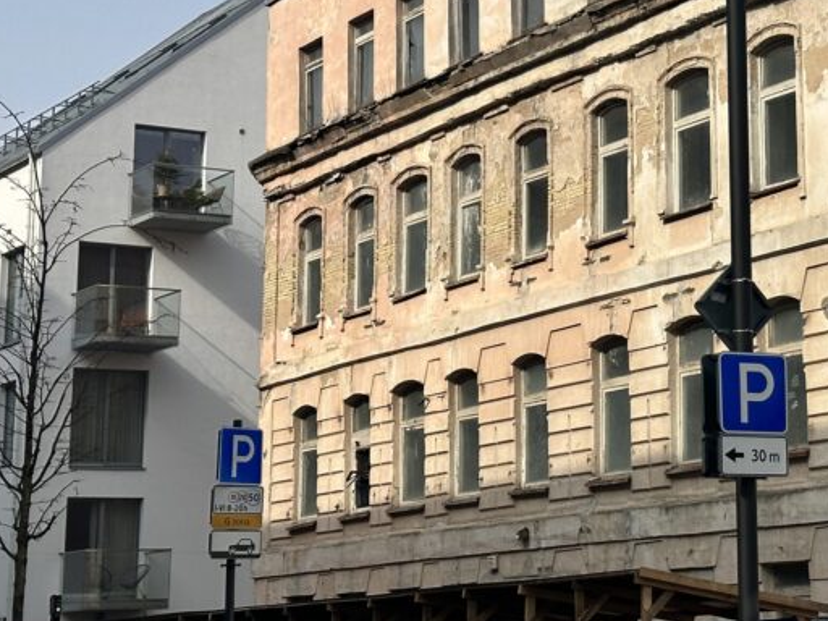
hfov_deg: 20.0
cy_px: 120
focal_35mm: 96
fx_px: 2296
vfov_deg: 15.3
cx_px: 783
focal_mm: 6.86
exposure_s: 1/5263
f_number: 1.78
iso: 64
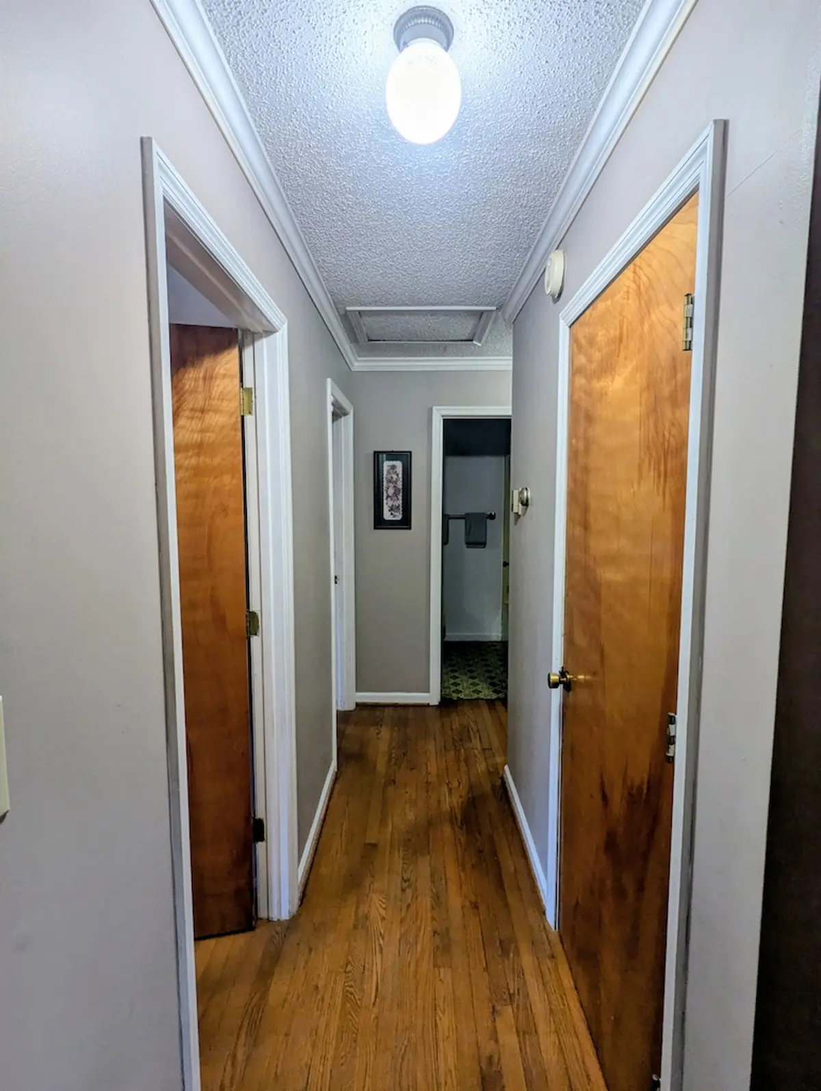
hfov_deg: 78.2
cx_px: 410
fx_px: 505
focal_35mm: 16
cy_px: 546
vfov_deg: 94.4
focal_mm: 2.35
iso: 31
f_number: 2.2
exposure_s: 1/40
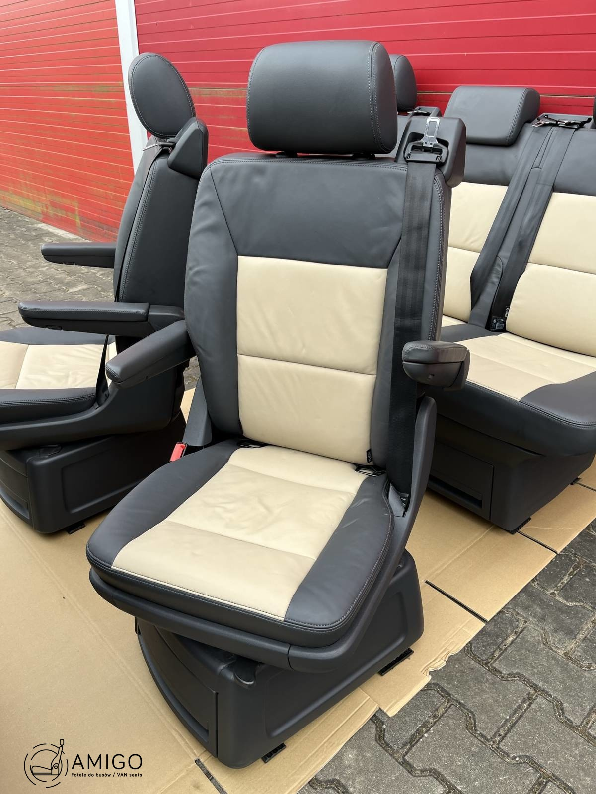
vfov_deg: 67.3
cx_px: 298
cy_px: 397
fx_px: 597
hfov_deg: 53.1
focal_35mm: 26
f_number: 1.6
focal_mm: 5.1
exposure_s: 1/234
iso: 40
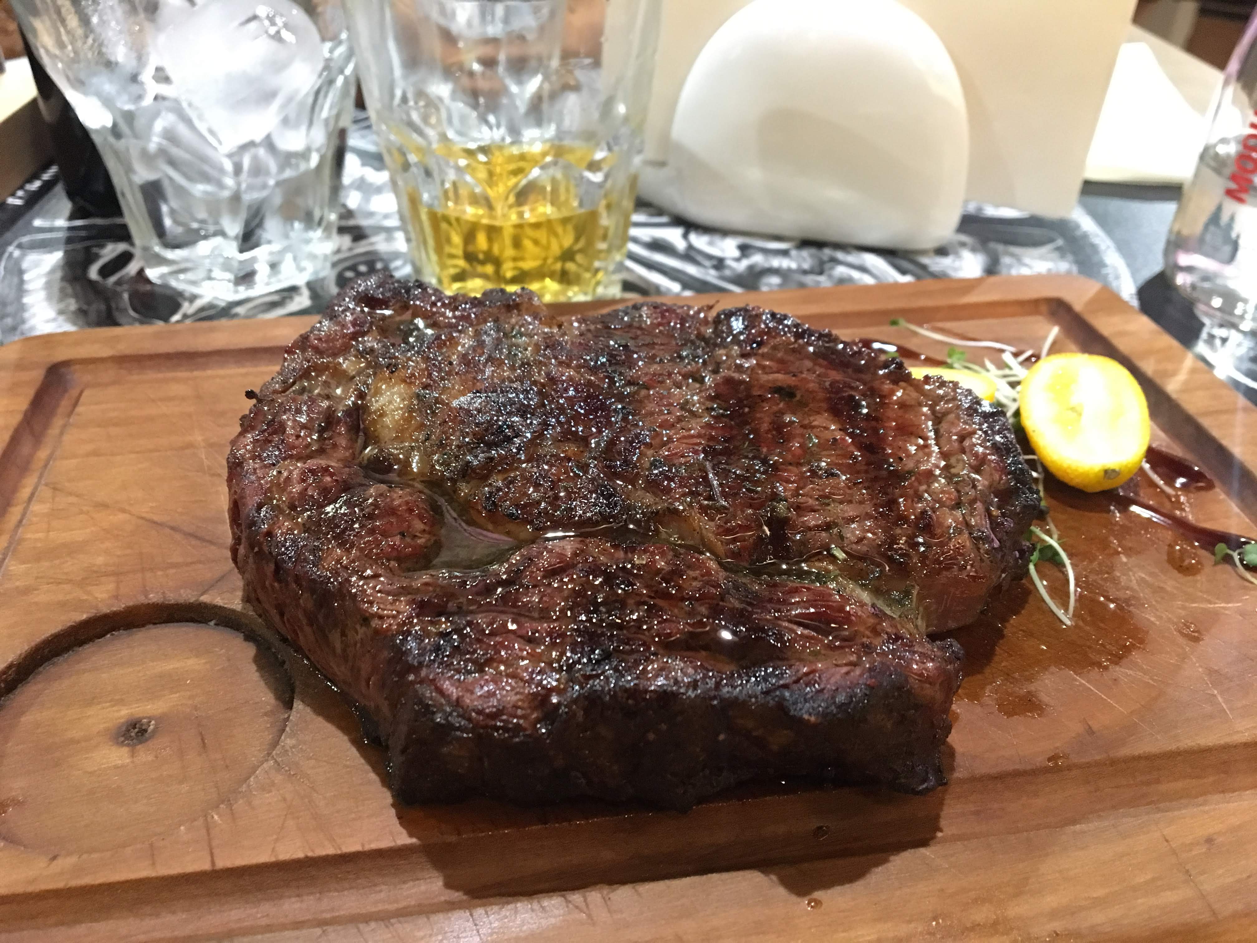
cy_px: 472
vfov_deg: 48.2
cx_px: 628
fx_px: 1053
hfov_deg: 61.7
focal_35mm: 29
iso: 320
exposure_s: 1/17
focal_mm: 4.15
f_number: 2.2
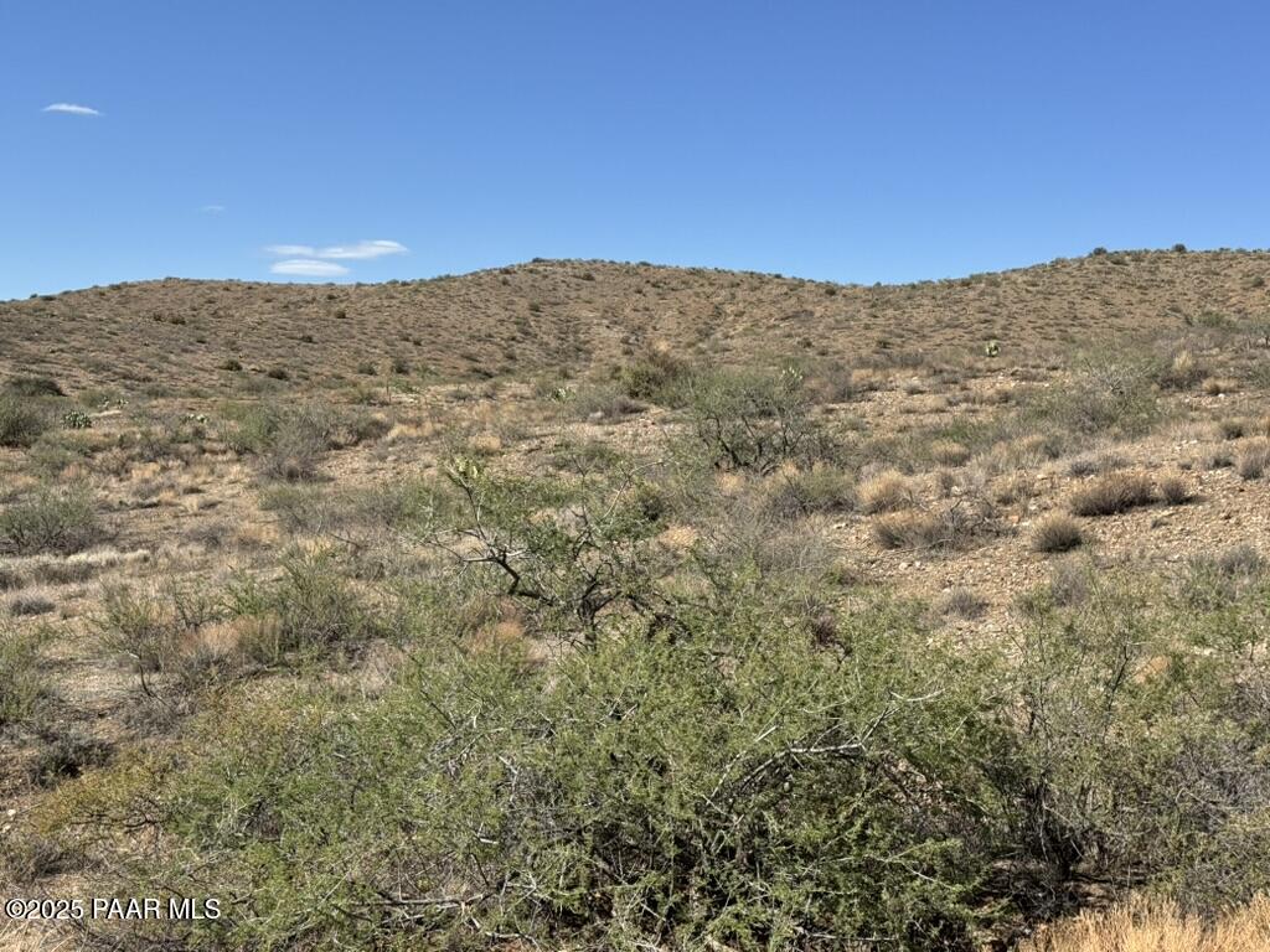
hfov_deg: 39.7
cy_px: 476
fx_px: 1761
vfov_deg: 30.3
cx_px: 635
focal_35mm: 48
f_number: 1.78
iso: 64
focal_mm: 6.76
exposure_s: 1/4975
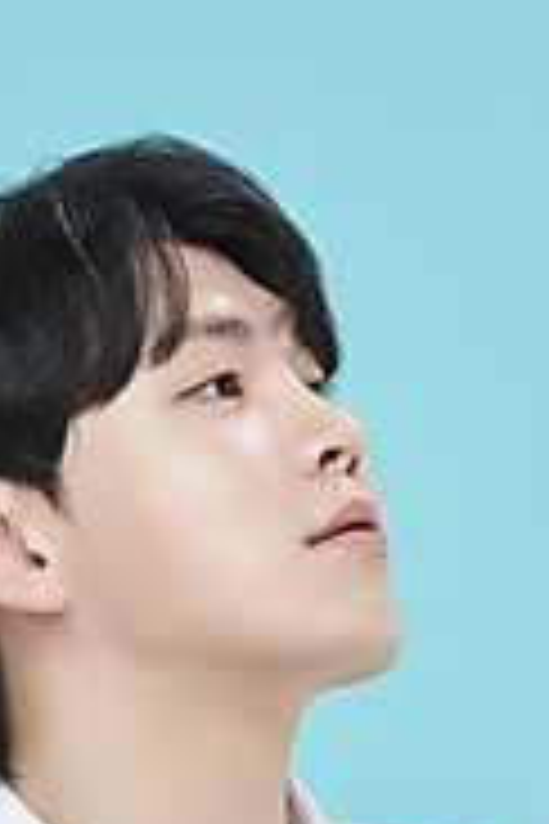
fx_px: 9973
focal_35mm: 436
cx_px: 88
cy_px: 635
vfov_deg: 4.7
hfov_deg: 3.2
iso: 64
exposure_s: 1/125
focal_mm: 200
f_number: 8
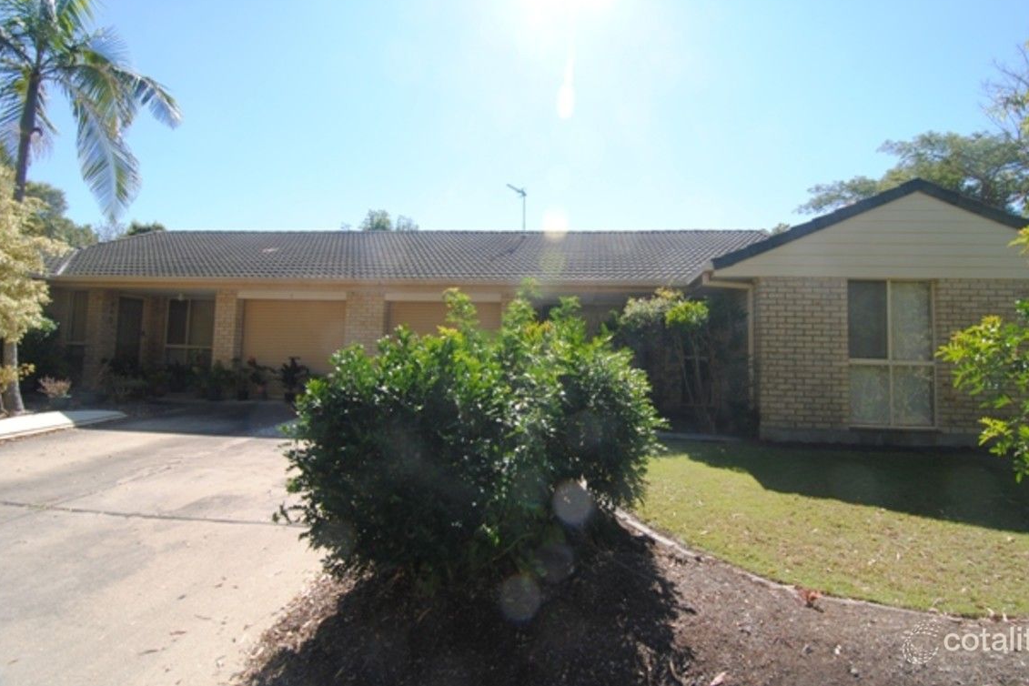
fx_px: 501
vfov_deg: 68.7
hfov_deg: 91.4
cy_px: 323
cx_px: 542
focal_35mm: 18
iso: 100
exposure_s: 1/160
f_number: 6.3
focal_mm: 11
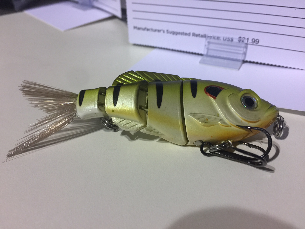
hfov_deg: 61.7
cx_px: 152
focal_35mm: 29
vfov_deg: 48.2
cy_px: 114
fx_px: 256
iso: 80
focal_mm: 4.15
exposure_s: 1/15
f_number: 2.2
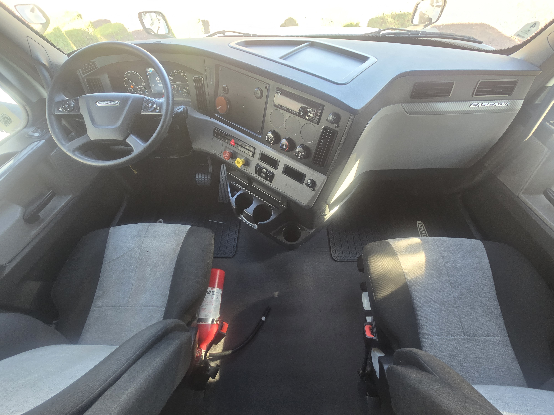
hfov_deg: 106.2
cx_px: 277
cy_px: 208
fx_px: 208
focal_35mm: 13
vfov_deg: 89.9
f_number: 2.2
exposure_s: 1/60
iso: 200
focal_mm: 2.2
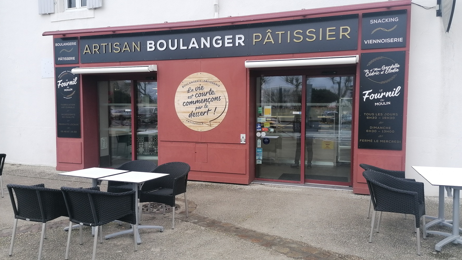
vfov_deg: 38.9
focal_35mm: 30
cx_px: 234
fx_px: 368
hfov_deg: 64.3
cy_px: 132
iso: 50
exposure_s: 1/138
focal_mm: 4.75
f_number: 1.8
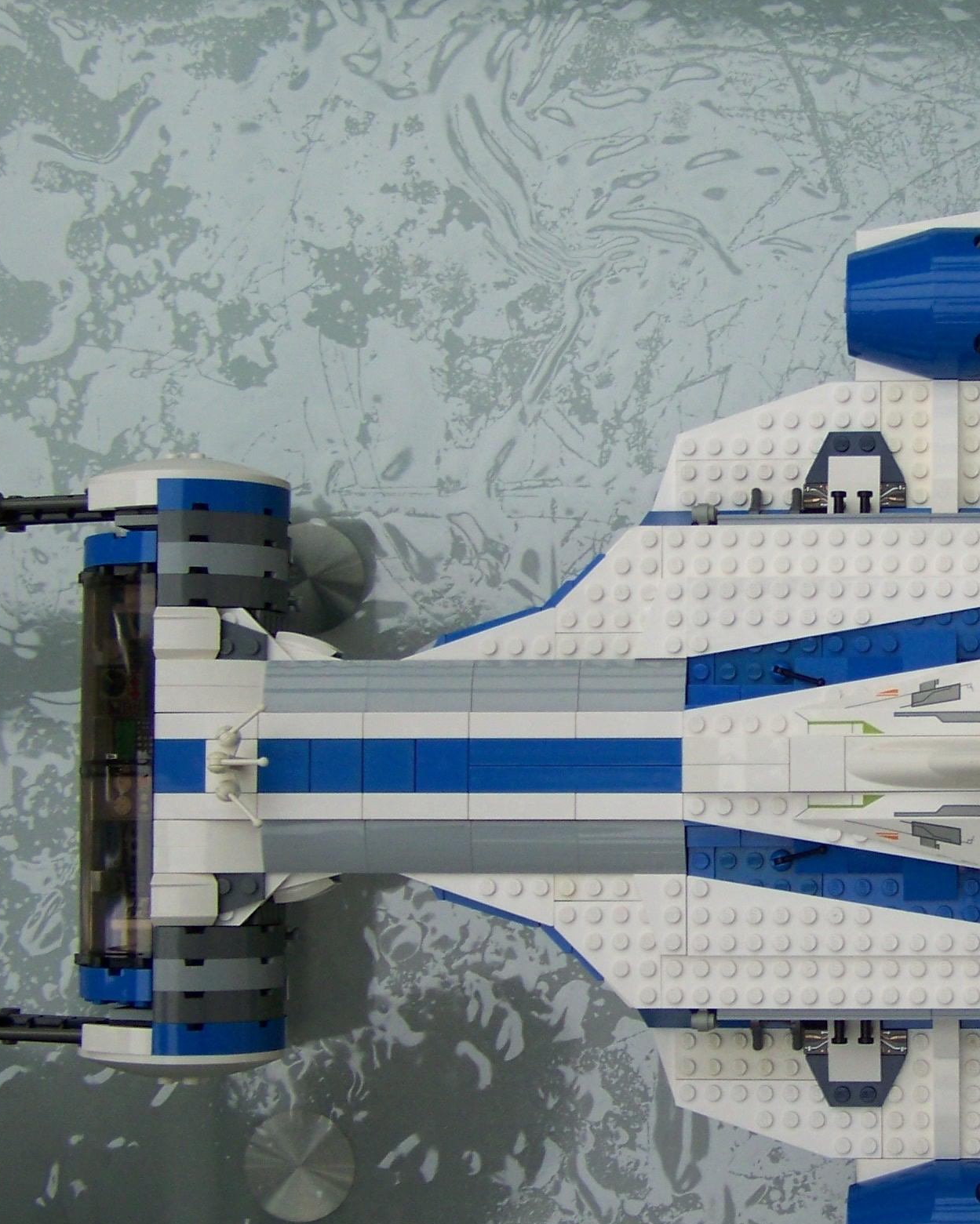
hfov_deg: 20.4
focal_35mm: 73
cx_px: 930
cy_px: 676
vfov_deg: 26.0
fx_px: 2646
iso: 64
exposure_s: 1/320
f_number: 2.8
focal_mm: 6.3
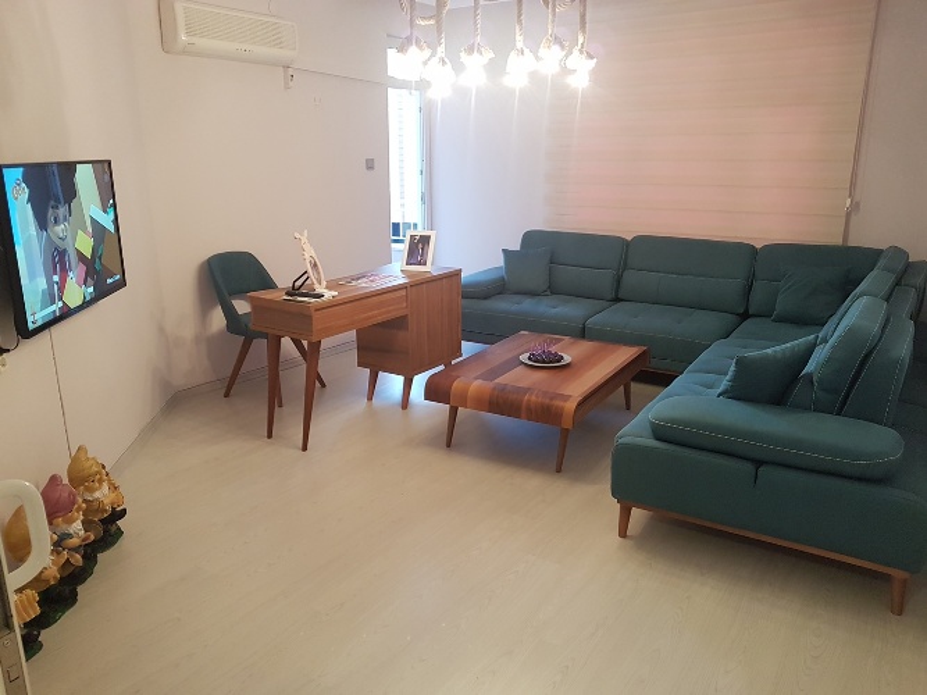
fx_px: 696
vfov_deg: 53.0
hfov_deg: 67.3
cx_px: 464
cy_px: 348
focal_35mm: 26
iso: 160
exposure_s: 1/25
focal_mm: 4.2
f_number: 1.7
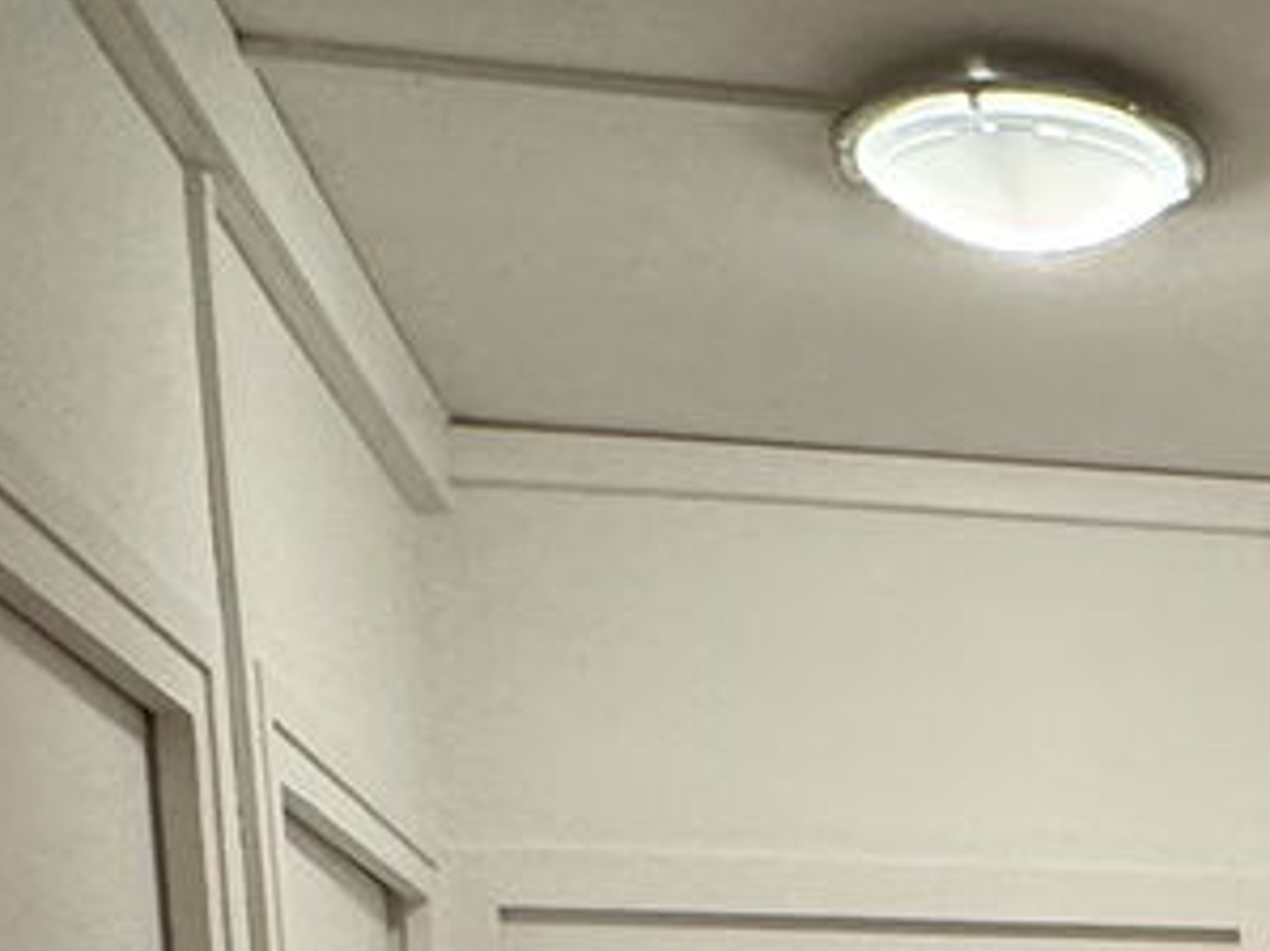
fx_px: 2751
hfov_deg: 23.6
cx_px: 1542
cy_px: 1800
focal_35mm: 75
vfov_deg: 16.1
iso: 500
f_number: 2.2
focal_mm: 2.22
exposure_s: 1/60
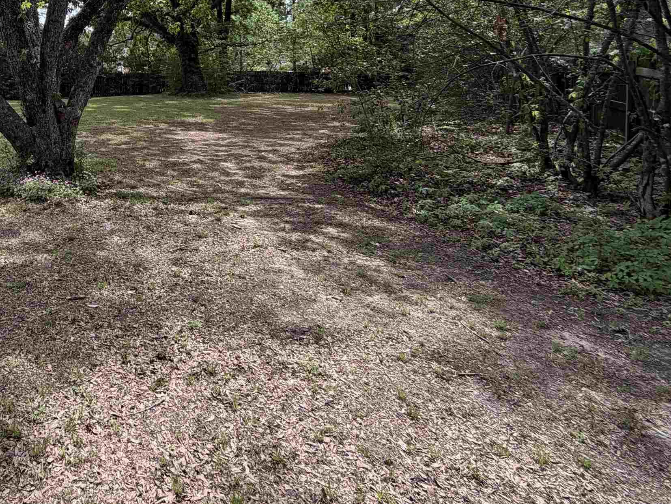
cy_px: 41
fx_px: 504
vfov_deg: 47.2
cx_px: 71
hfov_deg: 58.0
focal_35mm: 26
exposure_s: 1/408
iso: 50
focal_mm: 2.22
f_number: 2.2
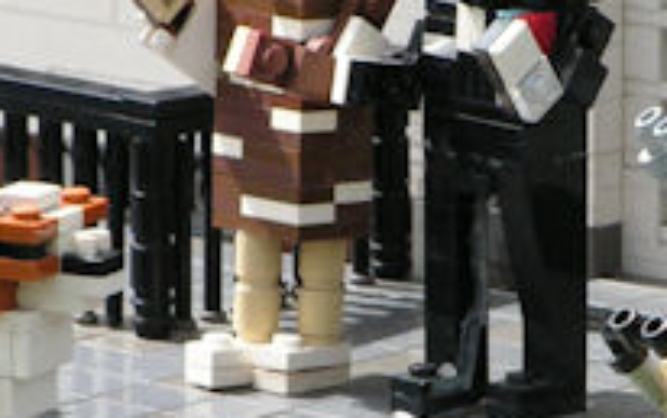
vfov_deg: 1.9
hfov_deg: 3.0
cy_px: 228
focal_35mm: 694
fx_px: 12622
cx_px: 450
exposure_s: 1/250
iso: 50
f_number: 4.5
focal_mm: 32.9
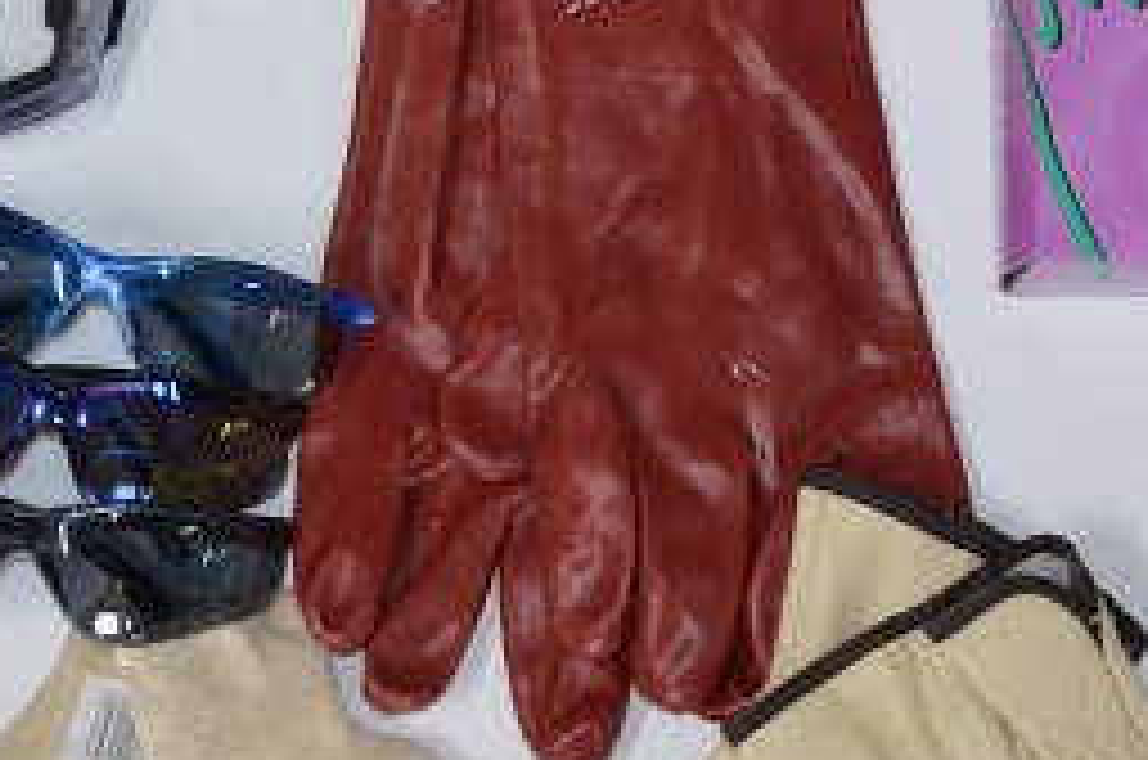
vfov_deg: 10.3
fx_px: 4201
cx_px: 374
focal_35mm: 132
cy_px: 175
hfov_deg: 15.5
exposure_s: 1/60
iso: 1600
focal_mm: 28
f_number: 4.5
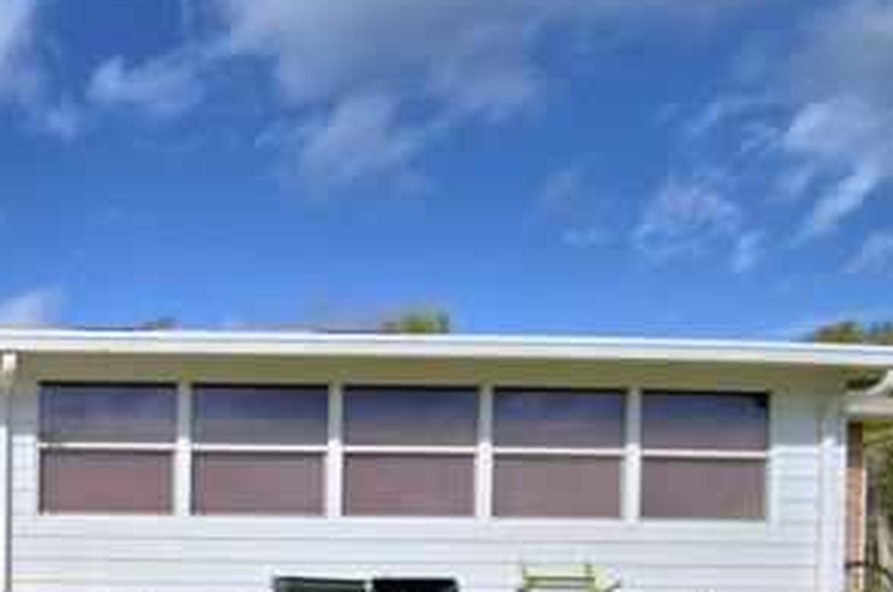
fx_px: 892
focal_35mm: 36
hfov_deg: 43.1
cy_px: 597
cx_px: -59
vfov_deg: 33.5
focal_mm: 10
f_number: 4.5
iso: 100
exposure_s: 1/1600
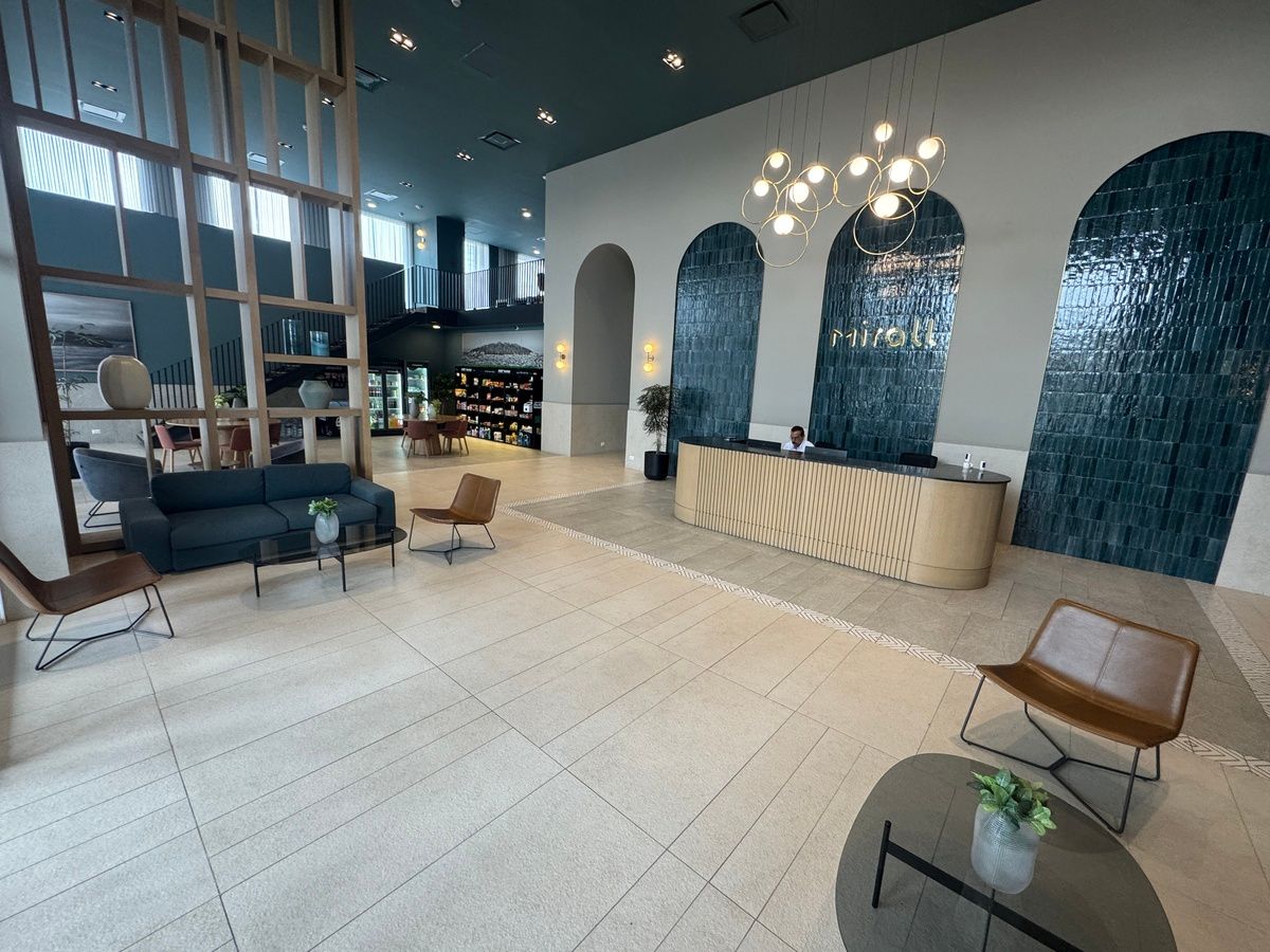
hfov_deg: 102.1
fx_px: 514
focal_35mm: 14
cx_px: 635
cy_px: 476
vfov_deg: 85.7
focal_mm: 2.22
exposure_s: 1/120
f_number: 2.2
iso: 200
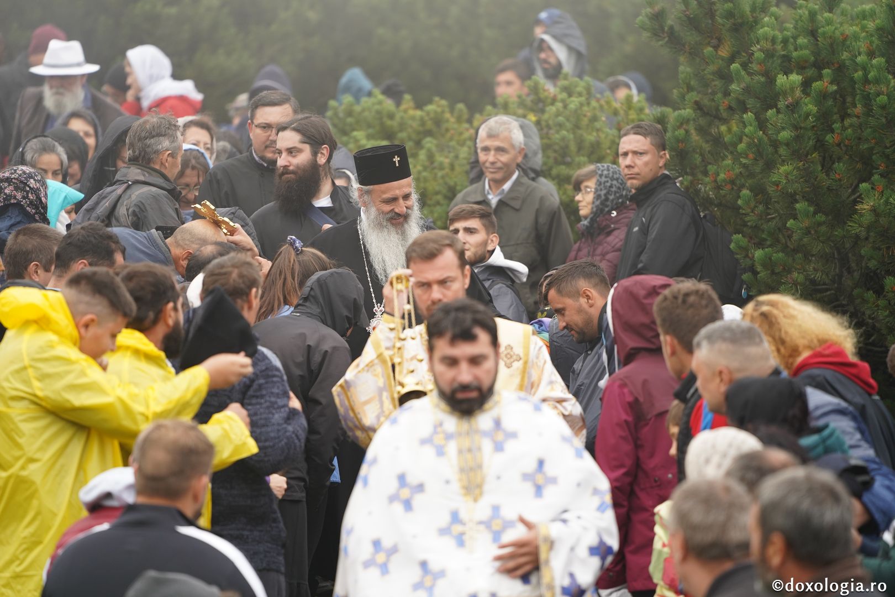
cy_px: 298
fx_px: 4972
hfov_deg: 10.3
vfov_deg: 6.9
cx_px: 448
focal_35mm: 200
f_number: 2.8
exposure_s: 1/640
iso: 640
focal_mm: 200
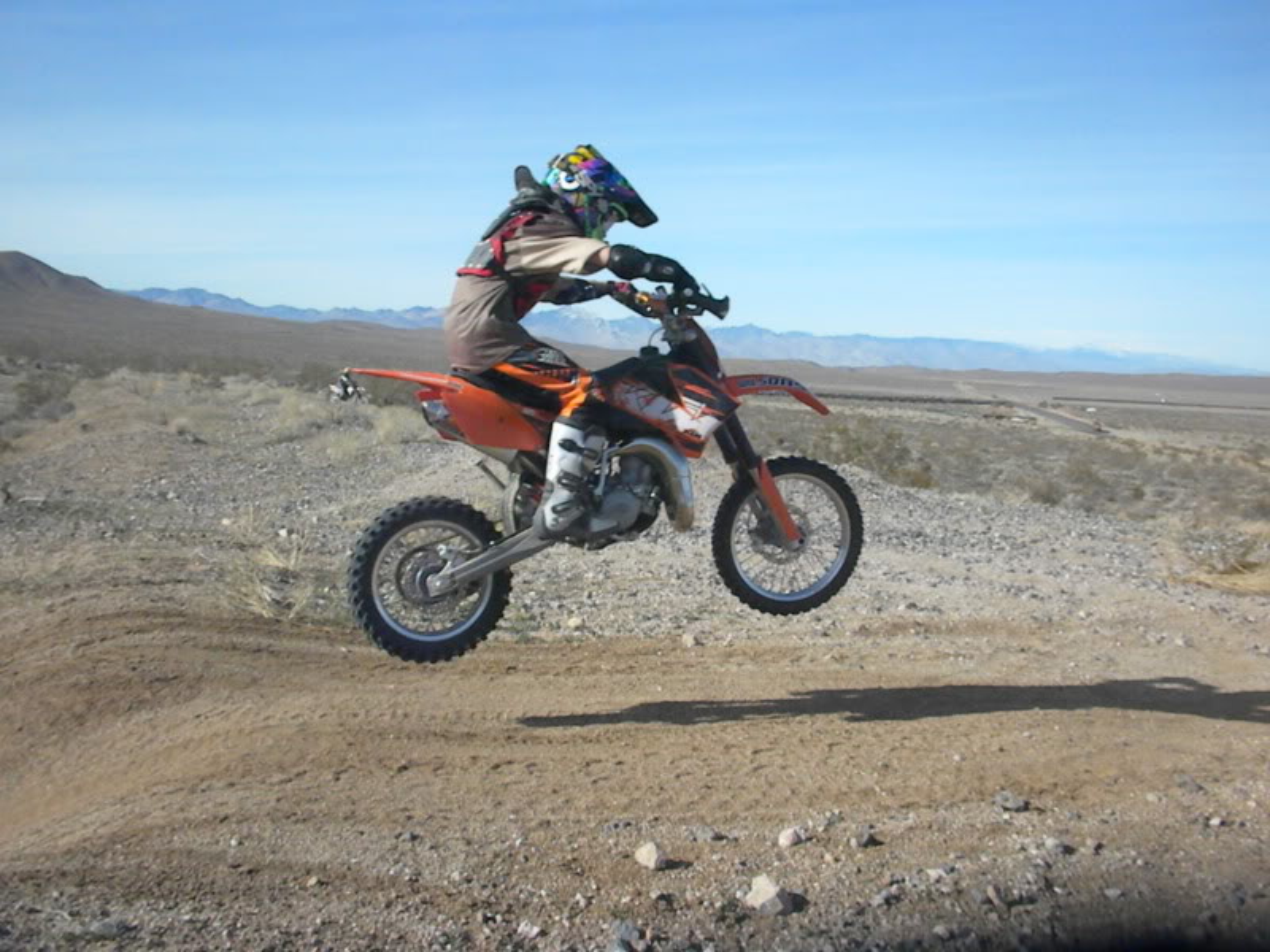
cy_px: 476
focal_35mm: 37
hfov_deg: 50.1
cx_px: 635
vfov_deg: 38.7
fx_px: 1357
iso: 640
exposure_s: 1/1000
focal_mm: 6.6
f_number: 10
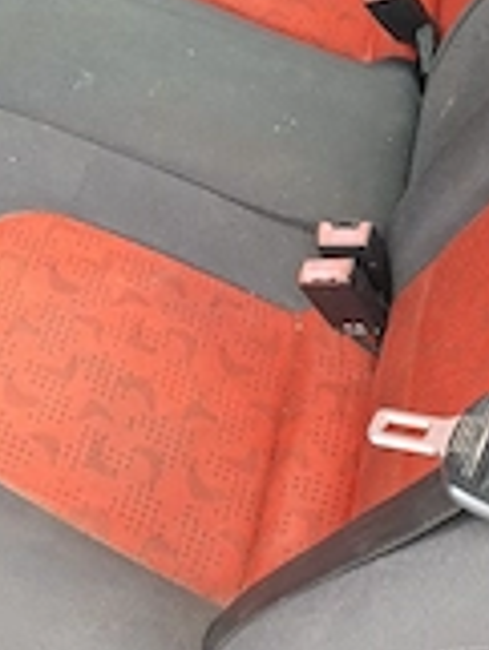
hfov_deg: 23.8
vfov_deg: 31.0
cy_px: -20
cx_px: -69
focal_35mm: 57
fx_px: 1072
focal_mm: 5.54
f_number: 1.8
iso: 80
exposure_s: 1/100
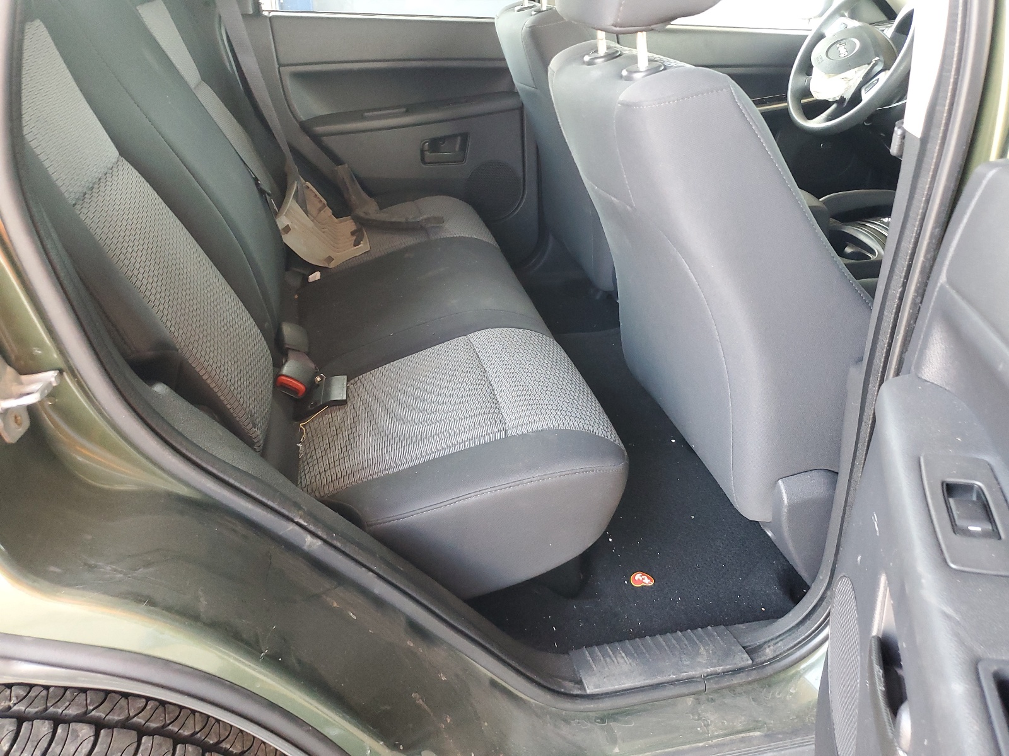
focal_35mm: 26
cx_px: 504
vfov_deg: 53.1
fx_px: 758
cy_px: 378
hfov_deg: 67.3
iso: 265
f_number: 1.5
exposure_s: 1/60.2
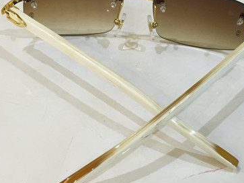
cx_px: 134
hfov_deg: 34.3
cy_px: 44
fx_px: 395
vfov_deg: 25.7
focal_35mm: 56
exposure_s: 1/33
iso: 100
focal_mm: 4.15
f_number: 2.2
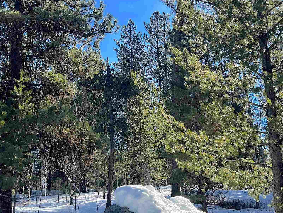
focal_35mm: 50
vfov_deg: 28.9
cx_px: 124
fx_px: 409
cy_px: 69
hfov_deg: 38.1
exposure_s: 1/1412
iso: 50
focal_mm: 5.7
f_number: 1.5
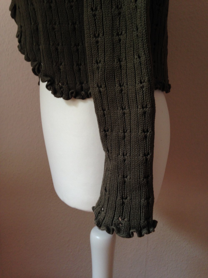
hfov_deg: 43.0
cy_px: 139
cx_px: 104
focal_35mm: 33
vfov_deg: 55.3
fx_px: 264
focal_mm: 4.12
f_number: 2.4
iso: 80
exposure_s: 1/20
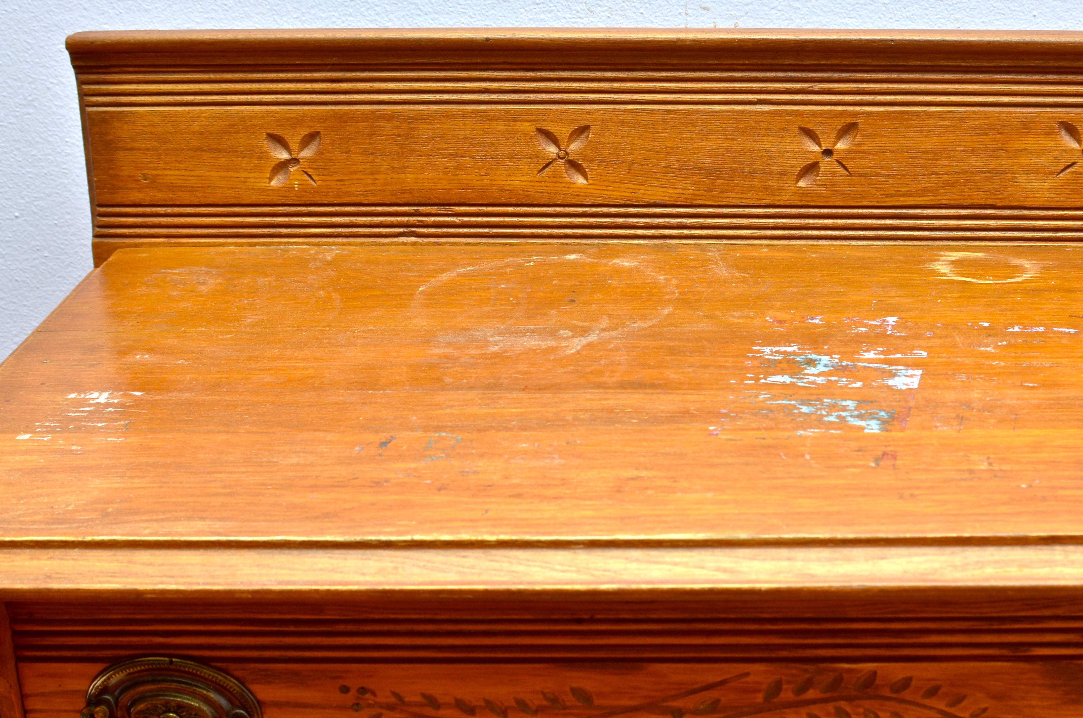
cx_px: 709
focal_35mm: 59
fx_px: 1771
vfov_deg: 22.9
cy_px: 384
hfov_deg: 33.7
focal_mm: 28
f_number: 7.1
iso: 200
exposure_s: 1/100
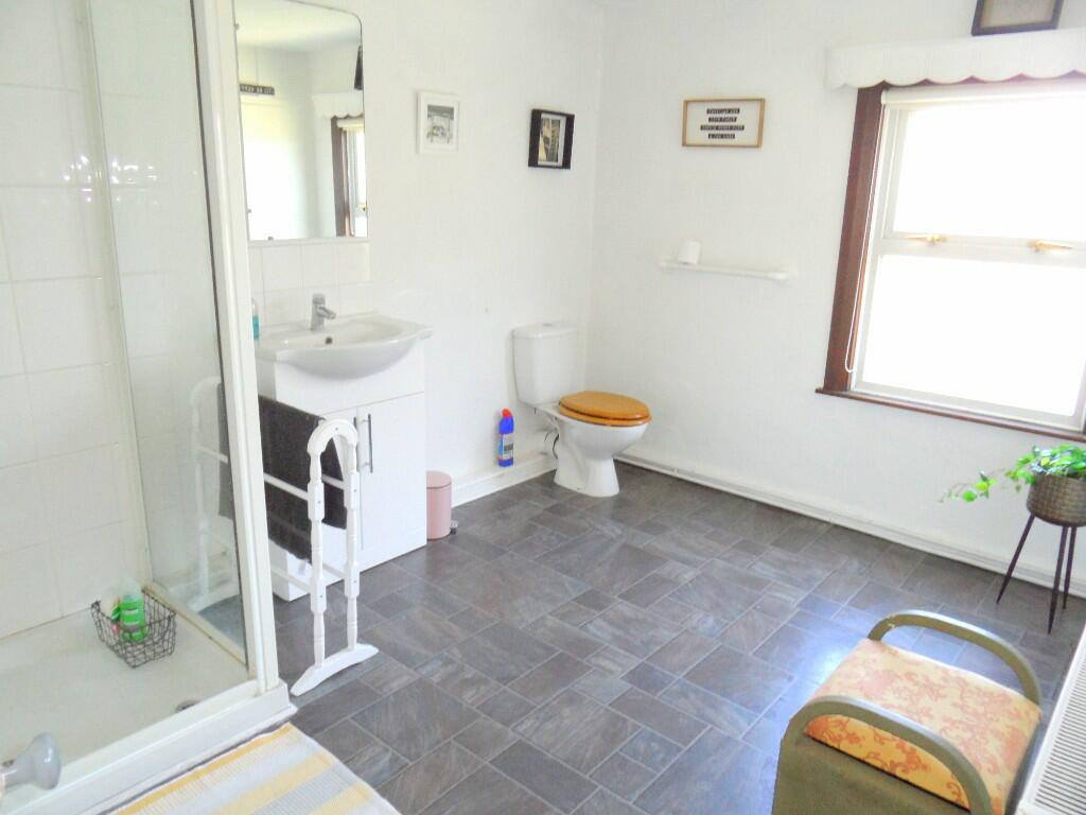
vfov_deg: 56.8
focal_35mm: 24
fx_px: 753
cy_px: 408
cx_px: 543
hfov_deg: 71.6
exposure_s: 1/30
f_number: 3.2
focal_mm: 3.9
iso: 200
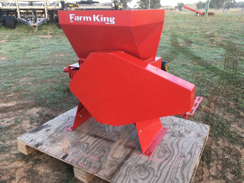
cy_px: 92
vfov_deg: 48.2
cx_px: 122
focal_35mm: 29
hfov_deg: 61.7
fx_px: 204
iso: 25
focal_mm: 4.15
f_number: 2.2
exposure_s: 1/50
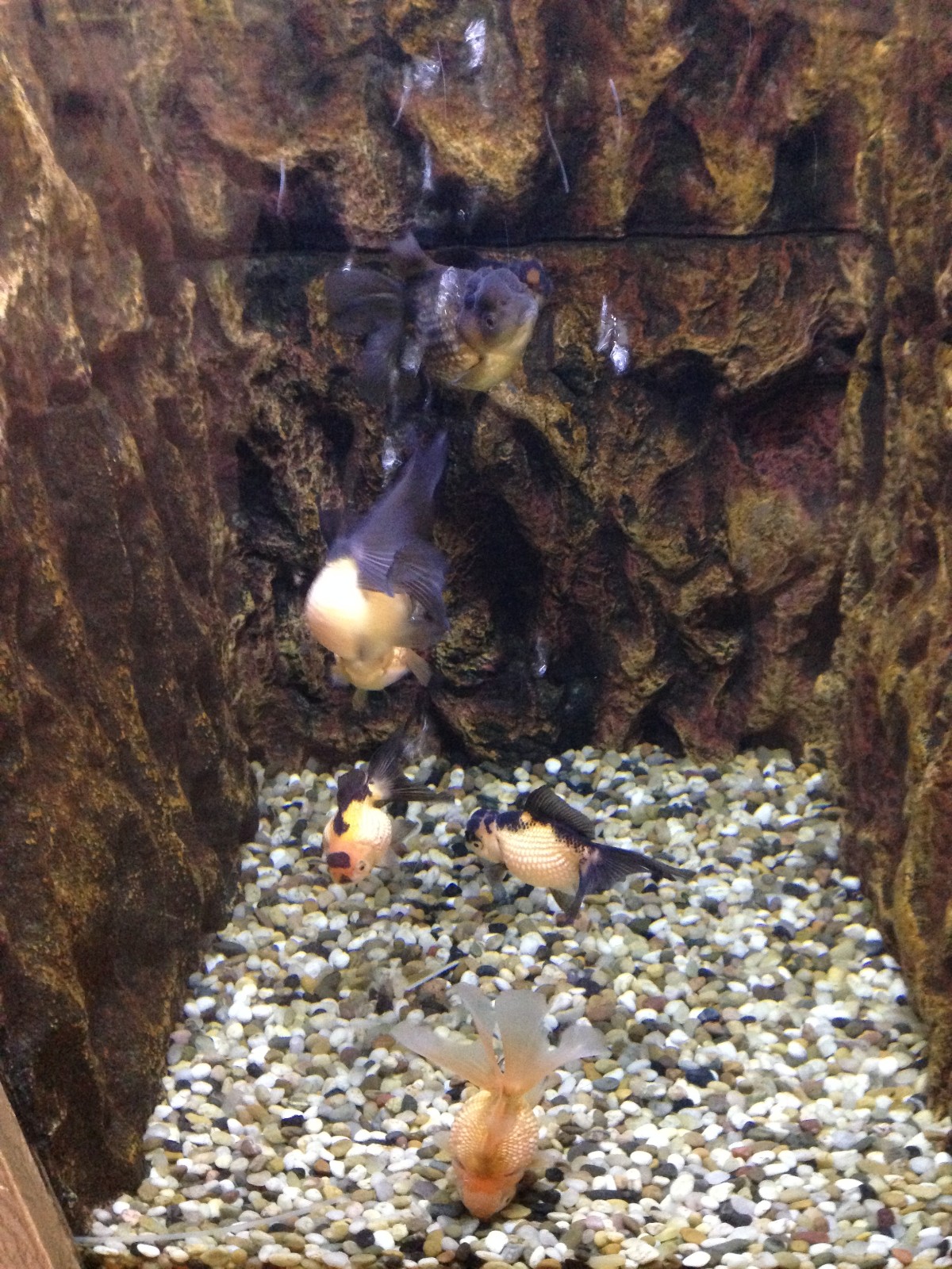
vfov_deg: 55.4
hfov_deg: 42.9
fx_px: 1210
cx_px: 476
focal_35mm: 33
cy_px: 634
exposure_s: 1/15
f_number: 2.4
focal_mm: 4.12
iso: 500
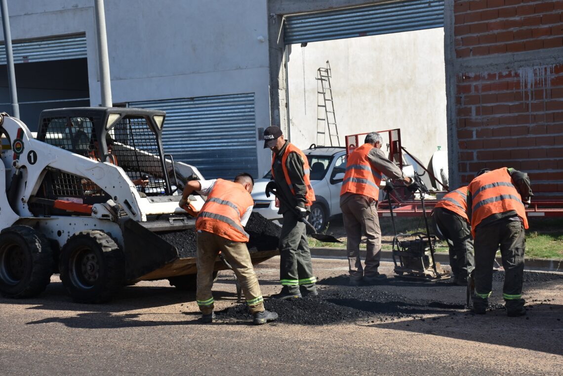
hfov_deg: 27.0
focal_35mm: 75
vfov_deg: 18.2
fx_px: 1173
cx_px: 282
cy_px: 188
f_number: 8
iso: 180
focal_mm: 50
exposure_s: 1/500
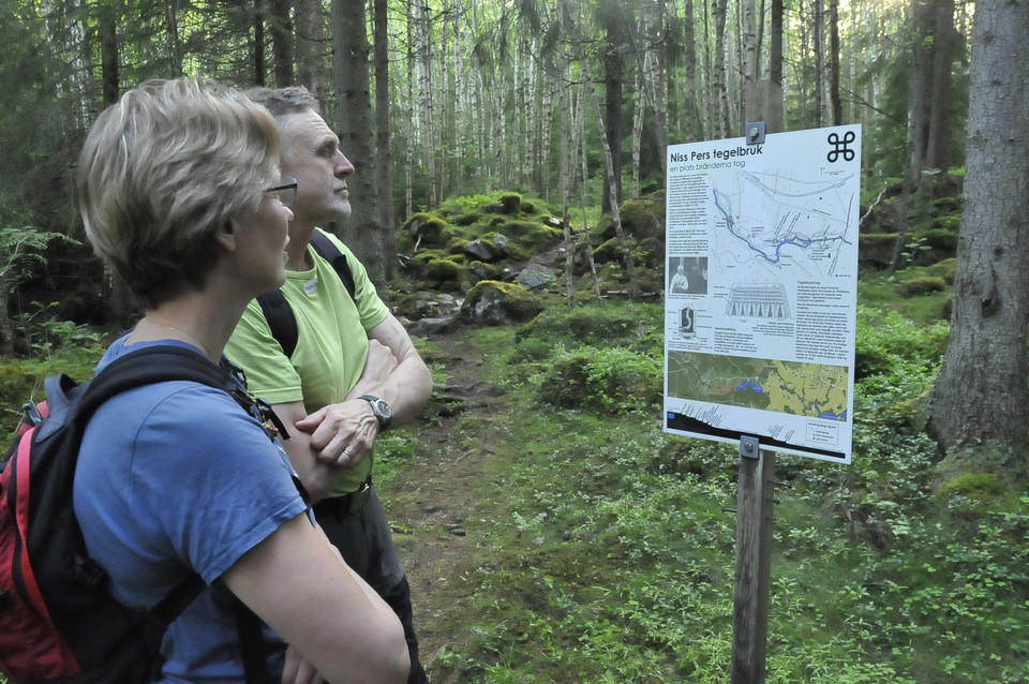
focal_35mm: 30
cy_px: 342
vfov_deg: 43.5
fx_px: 857
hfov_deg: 62.0
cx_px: 514
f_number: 8
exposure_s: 1/40
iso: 3200
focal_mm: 20
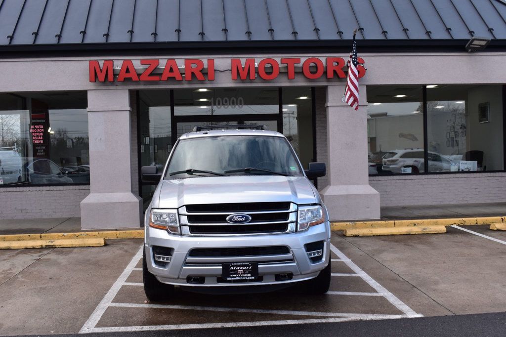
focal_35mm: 40
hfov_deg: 47.9
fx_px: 569
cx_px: 253
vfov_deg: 33.0
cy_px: 168
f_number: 10
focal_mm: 27
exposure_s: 1/200
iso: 400
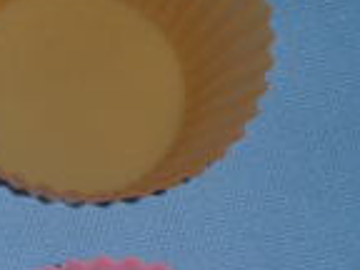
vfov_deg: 7.1
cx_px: -150
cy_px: 259
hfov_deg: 9.3
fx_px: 2163
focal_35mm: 208
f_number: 14.8
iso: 100
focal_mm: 11.2
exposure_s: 1/20
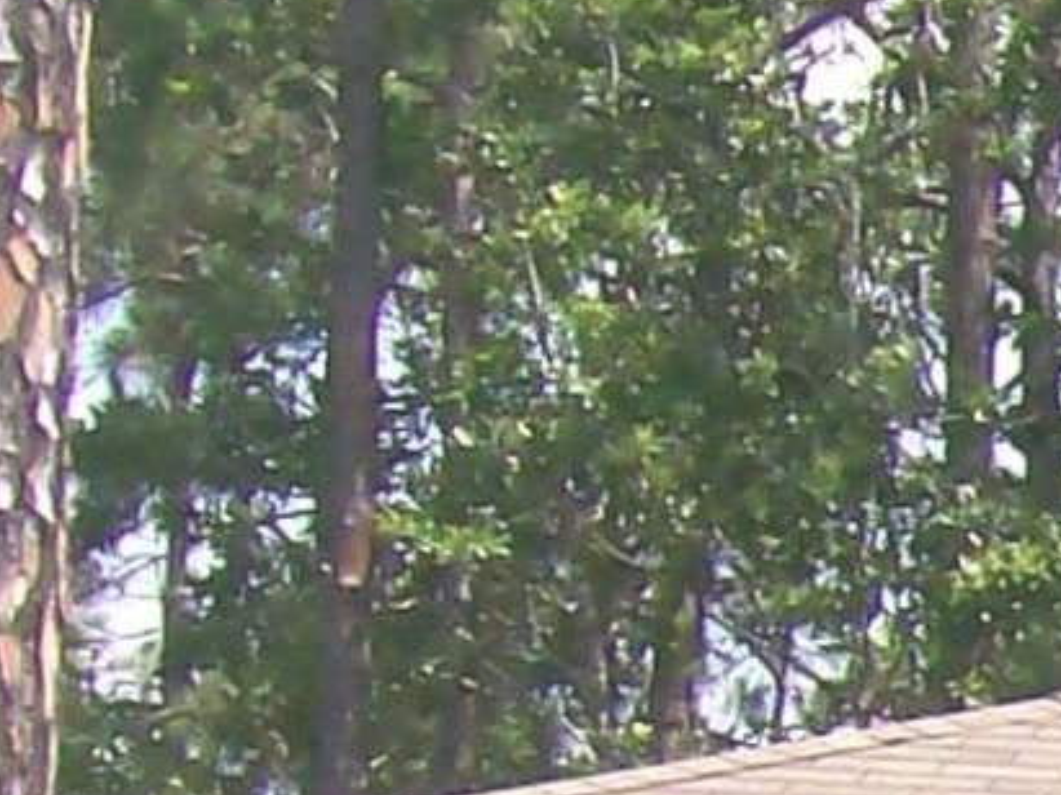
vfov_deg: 5.5
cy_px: 1812
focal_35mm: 263
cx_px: 3769
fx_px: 8059
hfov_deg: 6.5
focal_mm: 6
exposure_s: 1/394
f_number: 4.8
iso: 80
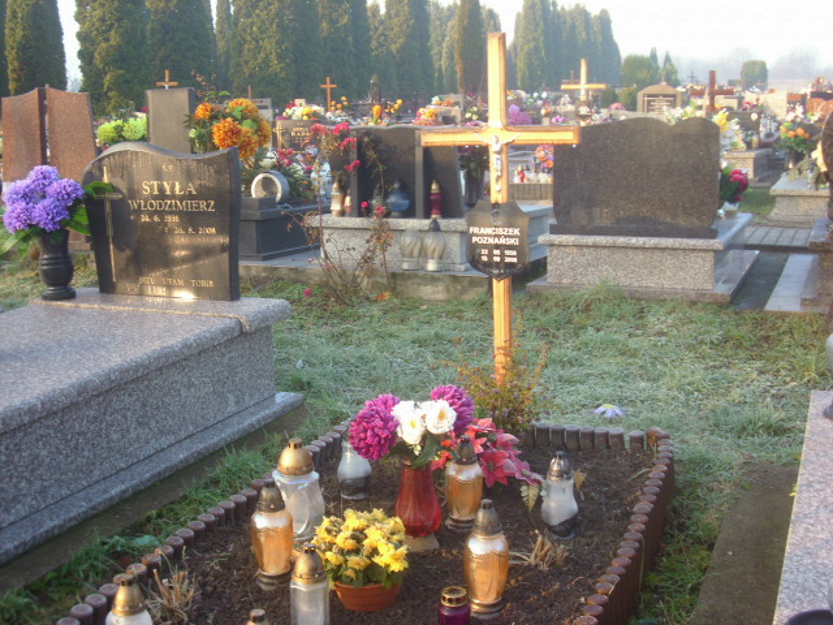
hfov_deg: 42.1
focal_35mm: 45
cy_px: 312
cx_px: 416
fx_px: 1083
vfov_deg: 32.2
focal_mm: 7.6
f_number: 3.1
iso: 50
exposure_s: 1/100
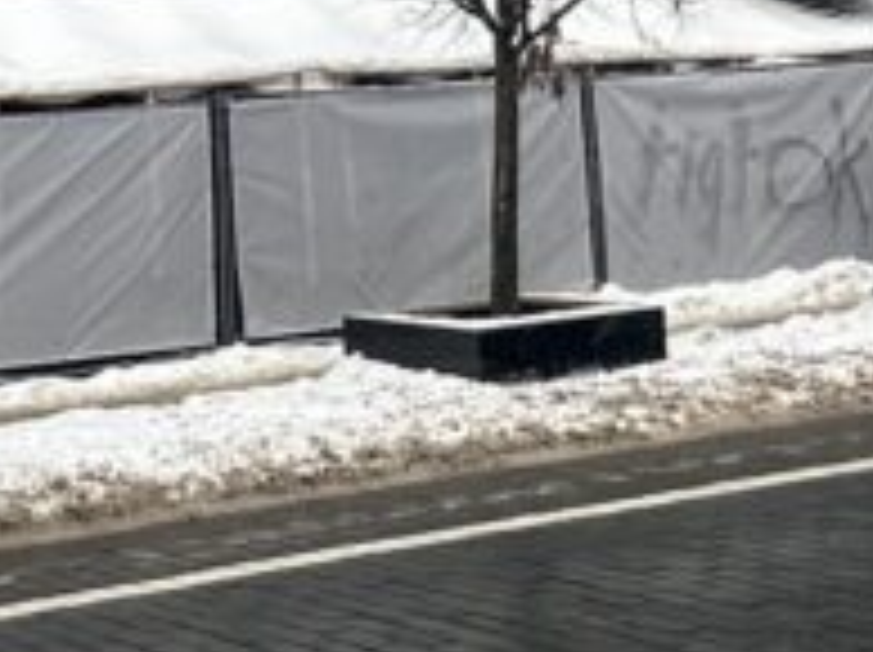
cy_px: -558
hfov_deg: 25.6
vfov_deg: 16.3
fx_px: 1864
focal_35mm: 74
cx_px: 104
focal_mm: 2.22
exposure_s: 1/265
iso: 40
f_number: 2.2
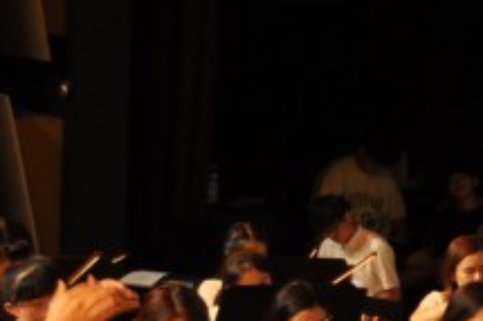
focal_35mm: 161
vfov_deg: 8.5
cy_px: 278
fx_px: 2158
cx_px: 1112
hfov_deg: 11.0
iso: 400
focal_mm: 18
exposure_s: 1/60.2
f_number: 4
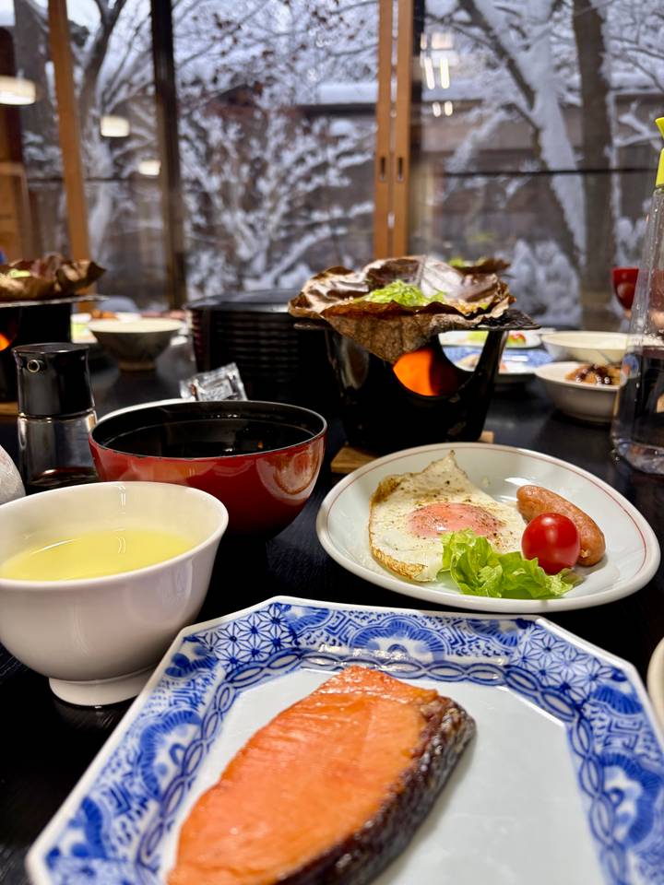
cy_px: 442
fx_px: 665
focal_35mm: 26
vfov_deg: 67.3
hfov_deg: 53.1
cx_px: 332
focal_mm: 5.96
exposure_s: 1/60
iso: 125
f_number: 1.6
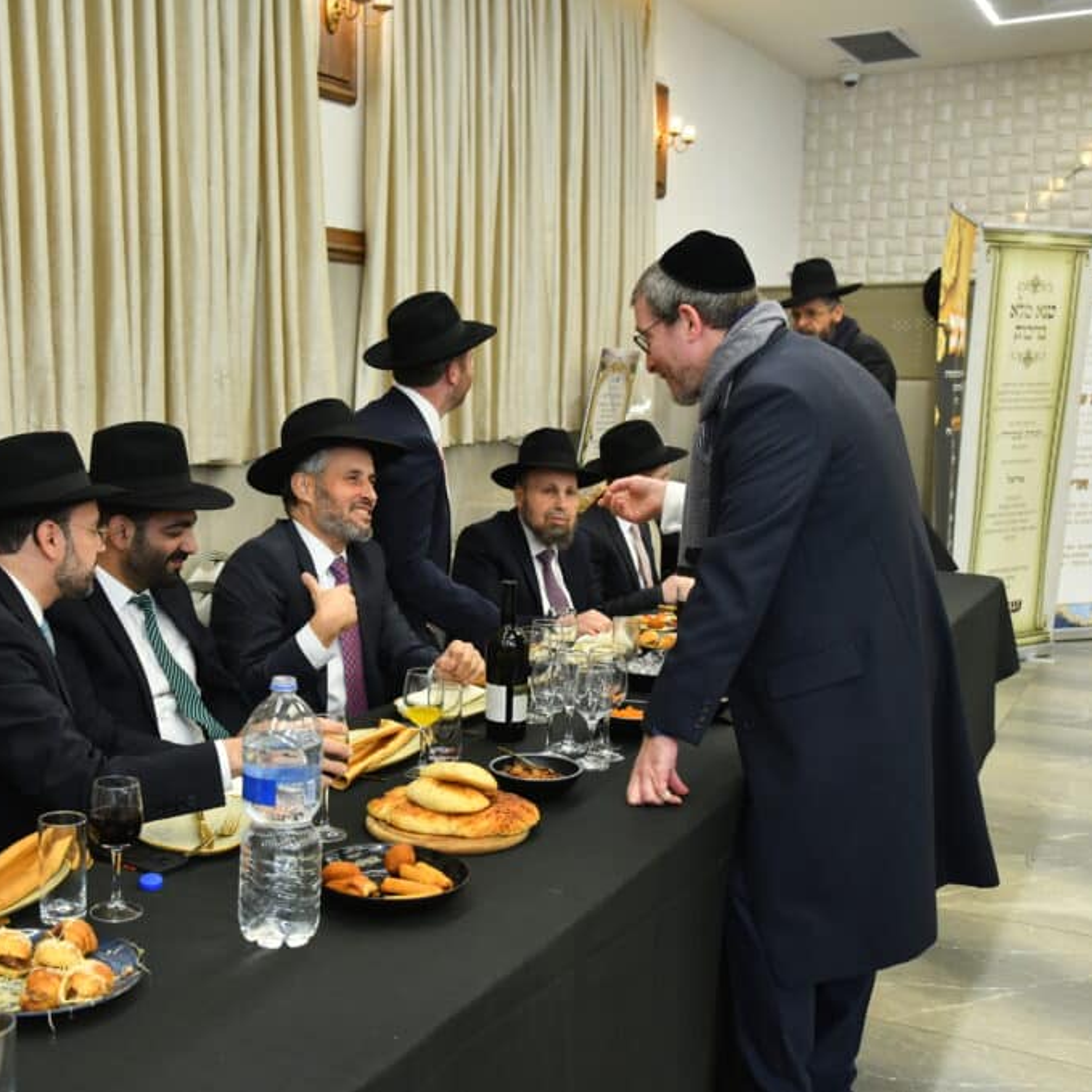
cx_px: 317
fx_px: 1463
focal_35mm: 41
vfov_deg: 40.9
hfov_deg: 40.1
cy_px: 546
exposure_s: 1/200
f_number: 6.3
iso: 1000
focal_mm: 32
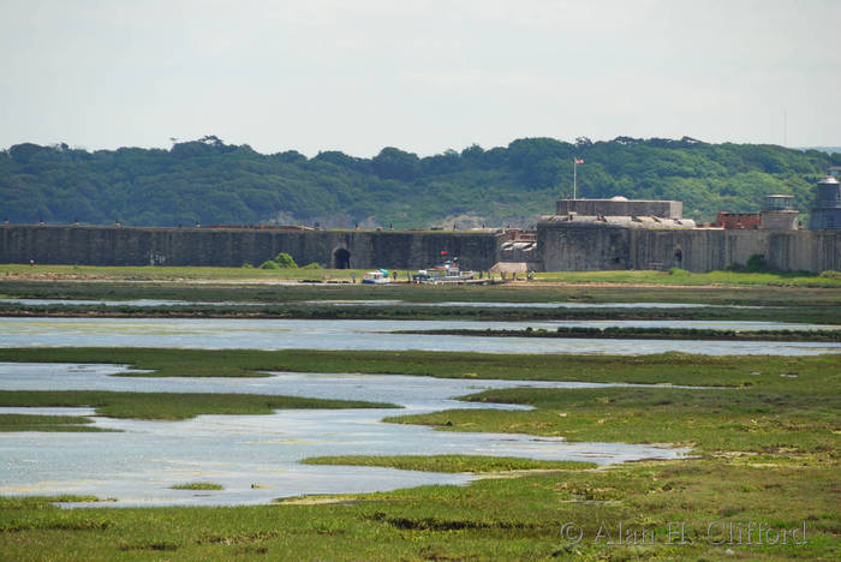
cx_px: 420
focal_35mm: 300
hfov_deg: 6.9
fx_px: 7014
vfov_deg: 4.6
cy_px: 281
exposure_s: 1/250
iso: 100
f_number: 7.1
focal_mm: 200
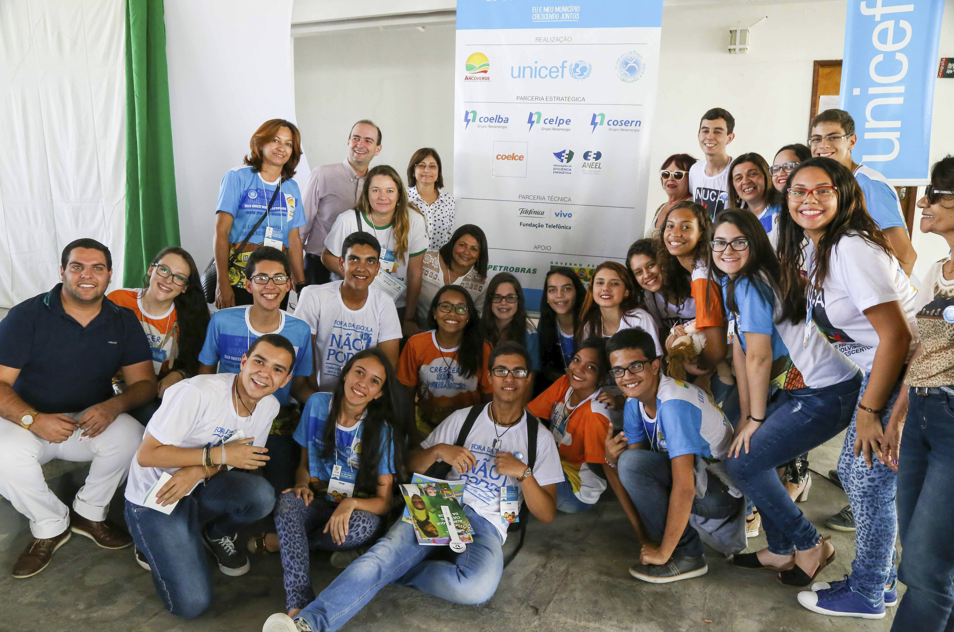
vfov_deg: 15.6
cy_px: 316
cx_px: 477
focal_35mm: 87
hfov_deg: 23.4
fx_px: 2301
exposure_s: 1/125
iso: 800
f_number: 5.6
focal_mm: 58
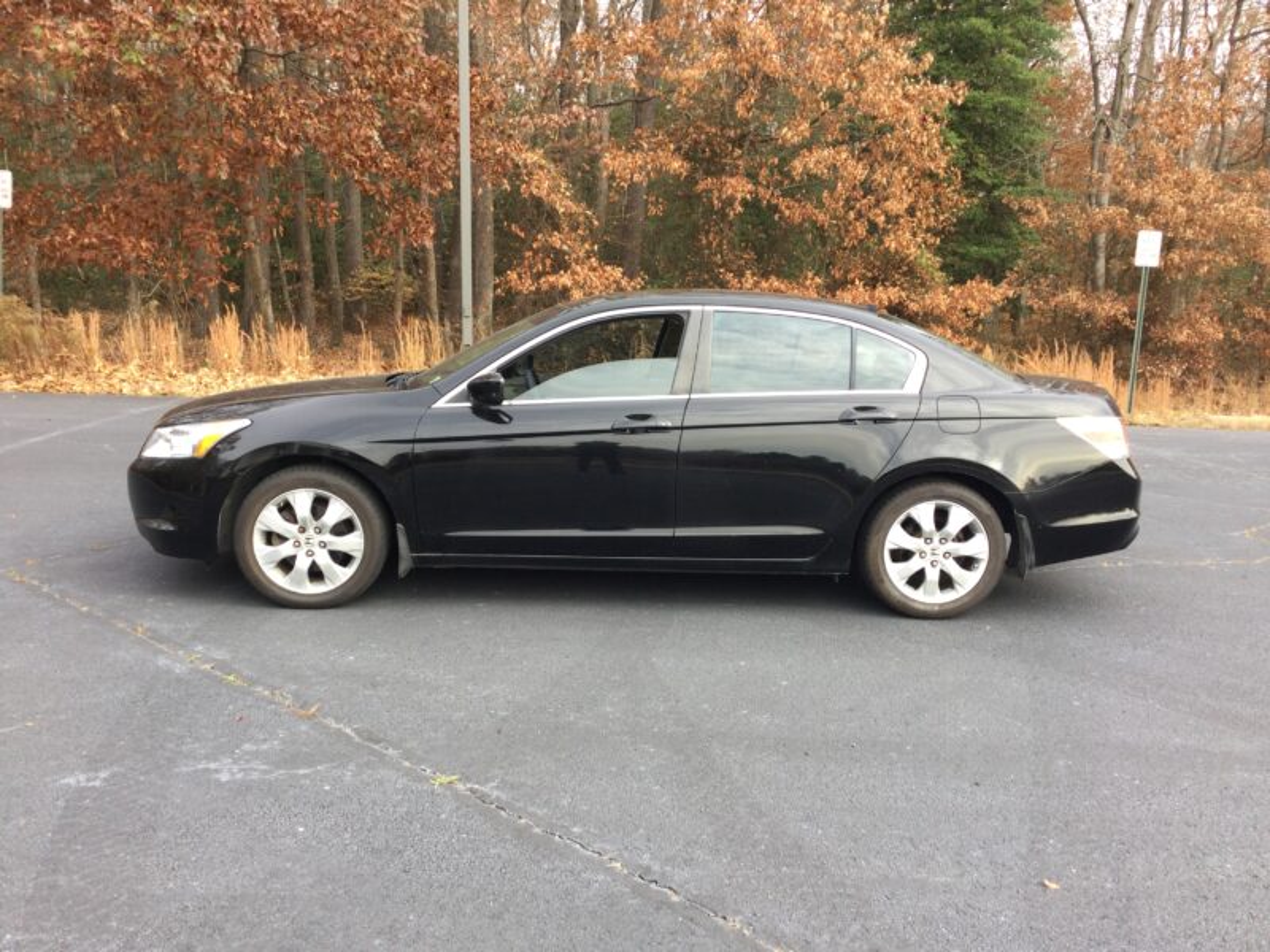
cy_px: 476
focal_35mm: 31
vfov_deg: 45.4
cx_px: 635
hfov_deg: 58.4
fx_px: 1137
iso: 25
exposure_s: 1/127
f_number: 2.4
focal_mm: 3.3
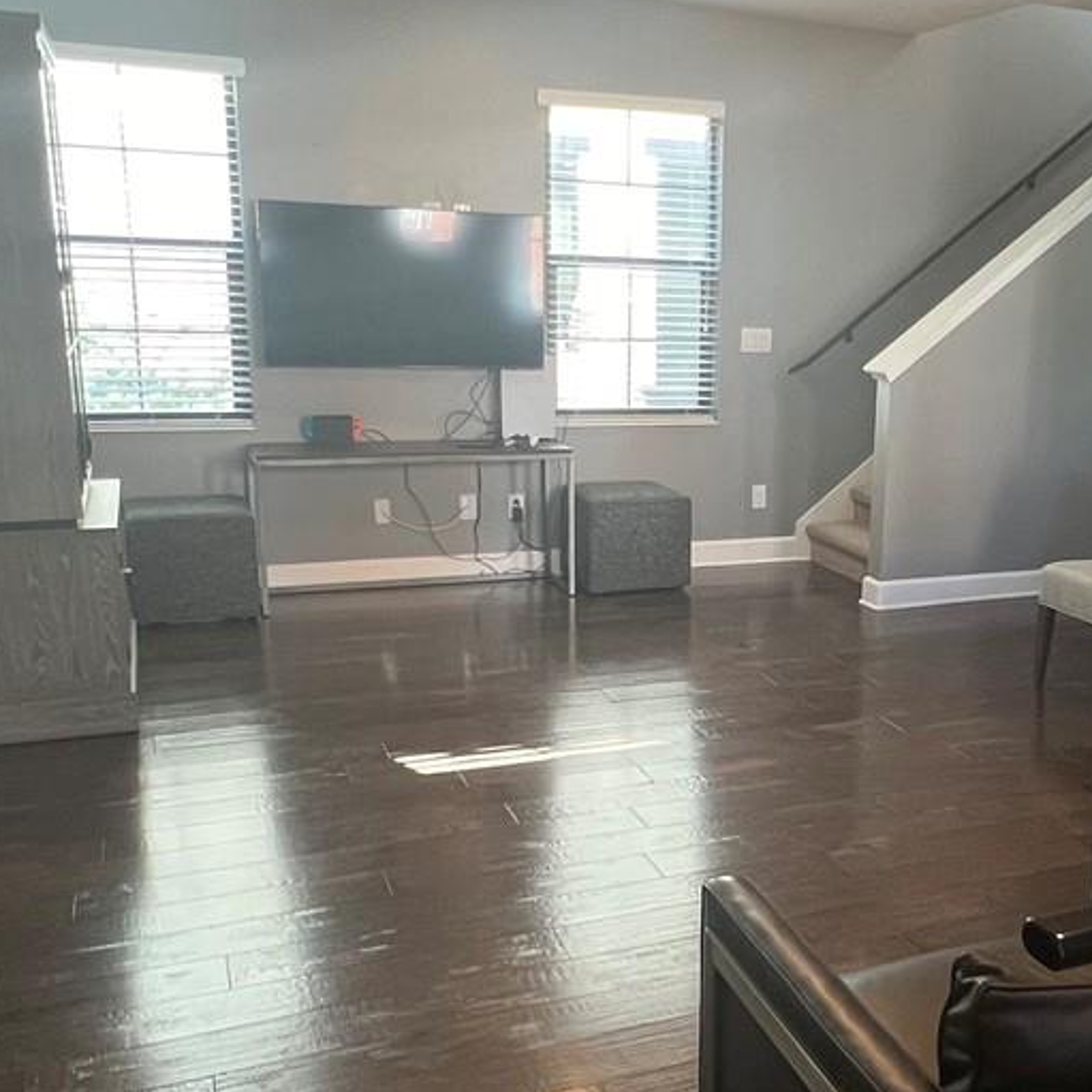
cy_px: 605
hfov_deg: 44.6
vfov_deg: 46.0
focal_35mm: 36
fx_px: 1285
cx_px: 808
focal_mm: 1.57
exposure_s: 1/60
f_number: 1.8
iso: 160
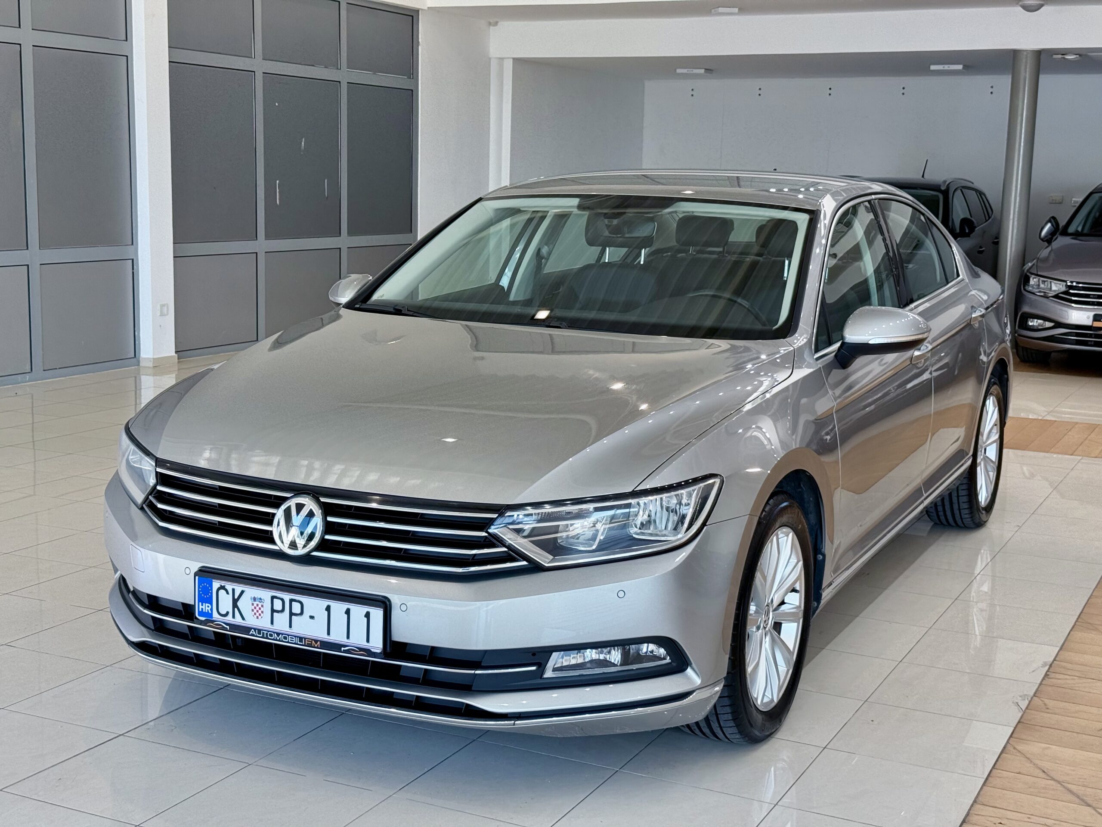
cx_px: 551
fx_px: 1528
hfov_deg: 39.7
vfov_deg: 30.3
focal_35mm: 48
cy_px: 414
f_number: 1.78
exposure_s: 1/213
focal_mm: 6.76
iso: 100
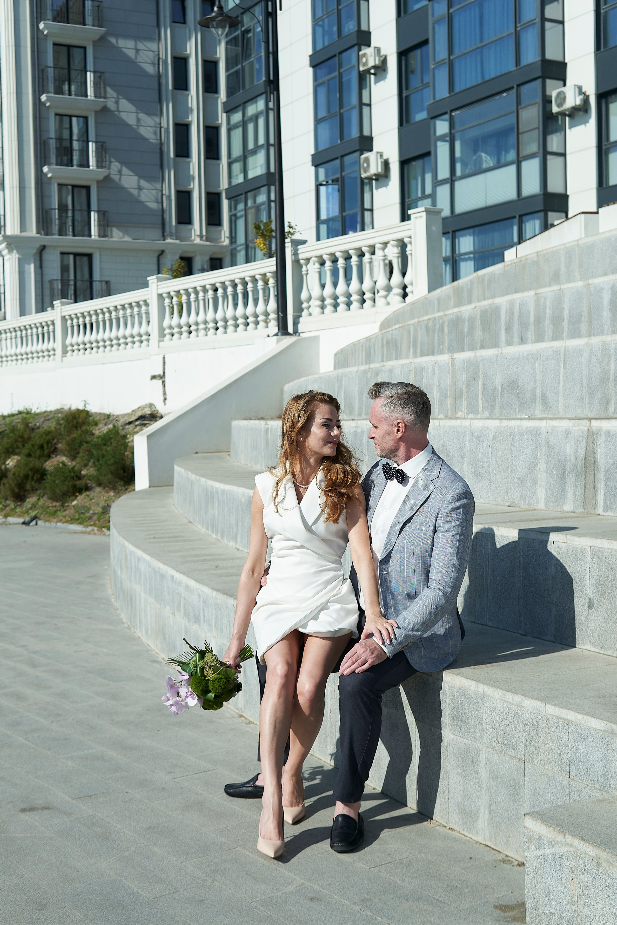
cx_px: 308
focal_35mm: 45
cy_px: 462
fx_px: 1157
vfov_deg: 43.6
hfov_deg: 29.9
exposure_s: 1/1250
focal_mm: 30
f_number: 4
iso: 100
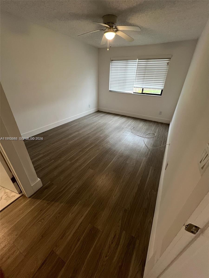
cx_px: 104
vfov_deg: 106.2
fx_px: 105
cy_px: 139
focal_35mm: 13
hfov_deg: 89.9
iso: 160
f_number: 1.8
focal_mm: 1.57
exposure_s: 1/60
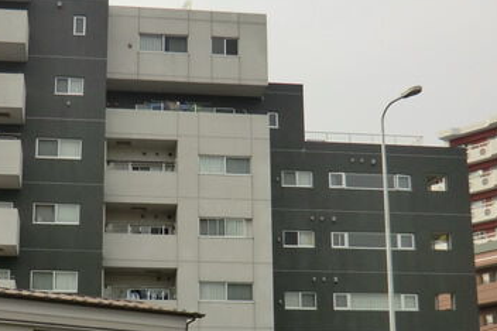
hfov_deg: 28.5
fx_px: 979
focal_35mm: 71
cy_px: 222
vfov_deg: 19.1
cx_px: 226
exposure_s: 1/640
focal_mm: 7.1
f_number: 3.8
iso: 64
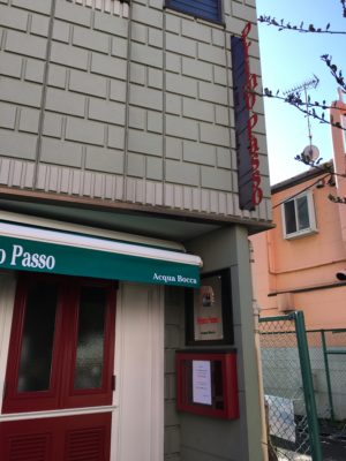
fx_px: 386
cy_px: 230
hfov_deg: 48.2
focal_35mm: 29
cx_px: 173
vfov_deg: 61.7
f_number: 2.2
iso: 25
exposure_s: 1/541
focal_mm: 4.15
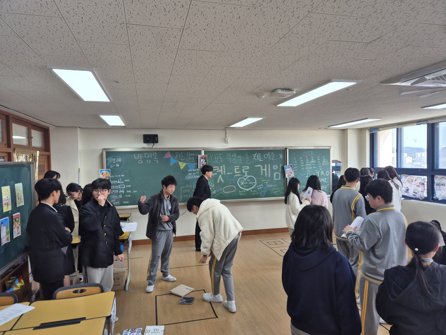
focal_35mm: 23
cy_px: 168
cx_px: 223
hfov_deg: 73.9
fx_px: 296
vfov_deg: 58.9
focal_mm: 5.4
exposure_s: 1/120
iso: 40
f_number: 1.8
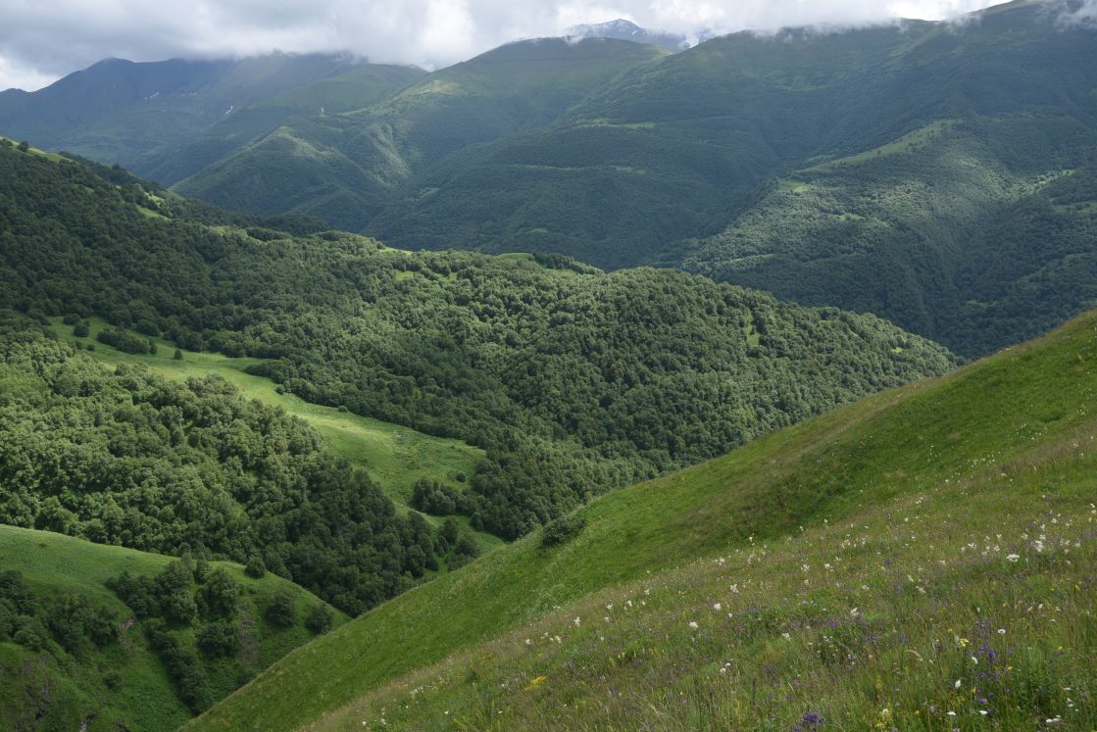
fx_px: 1097
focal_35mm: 36
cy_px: 342
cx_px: 575
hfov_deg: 53.1
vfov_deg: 36.9
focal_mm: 31
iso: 200
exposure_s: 1/125
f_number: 13
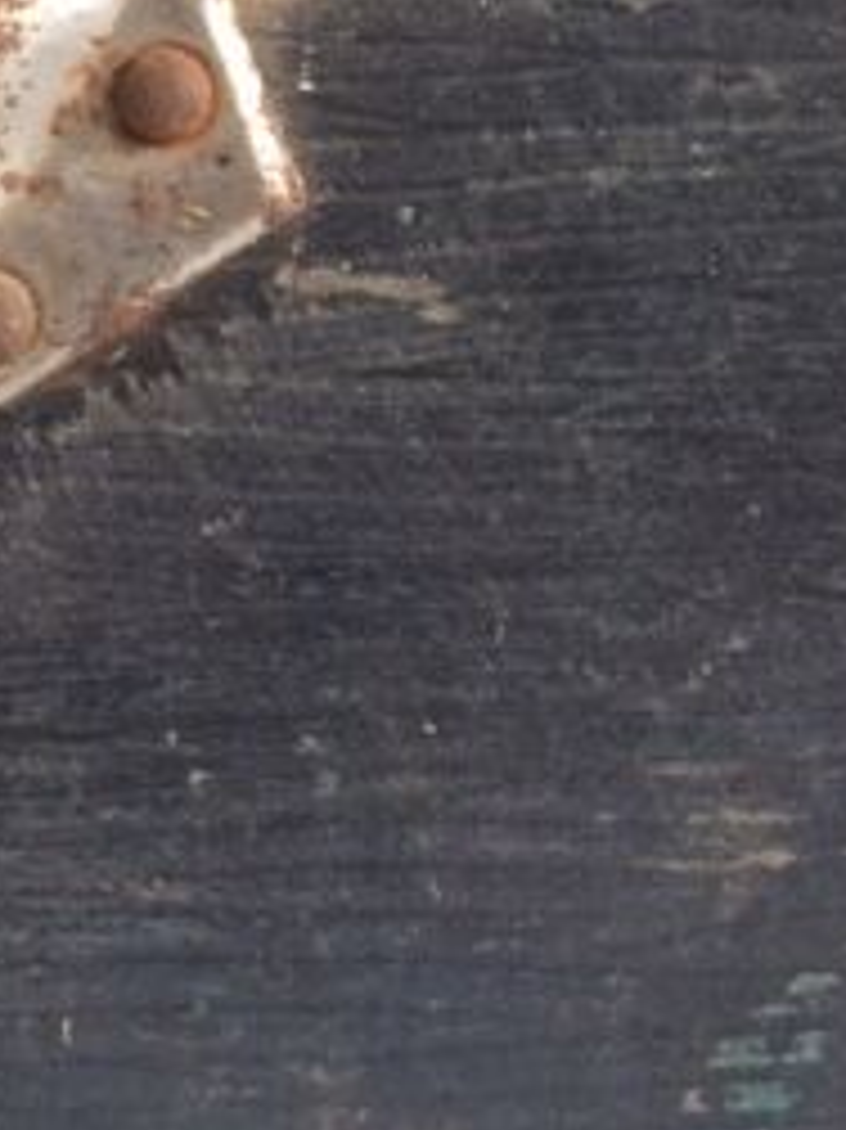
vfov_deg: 25.6
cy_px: 135
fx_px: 2413
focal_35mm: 74
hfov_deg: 19.8
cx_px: 616
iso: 100
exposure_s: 1/33
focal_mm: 4.15
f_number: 2.2
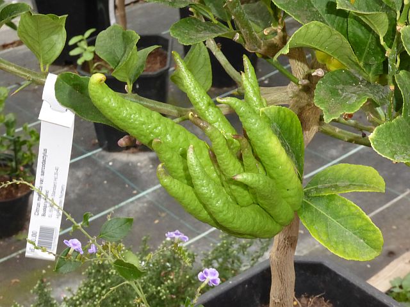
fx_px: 995
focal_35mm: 84
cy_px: 154
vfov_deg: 17.6
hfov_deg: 23.3
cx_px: 205
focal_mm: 15
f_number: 8
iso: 800
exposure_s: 1/60
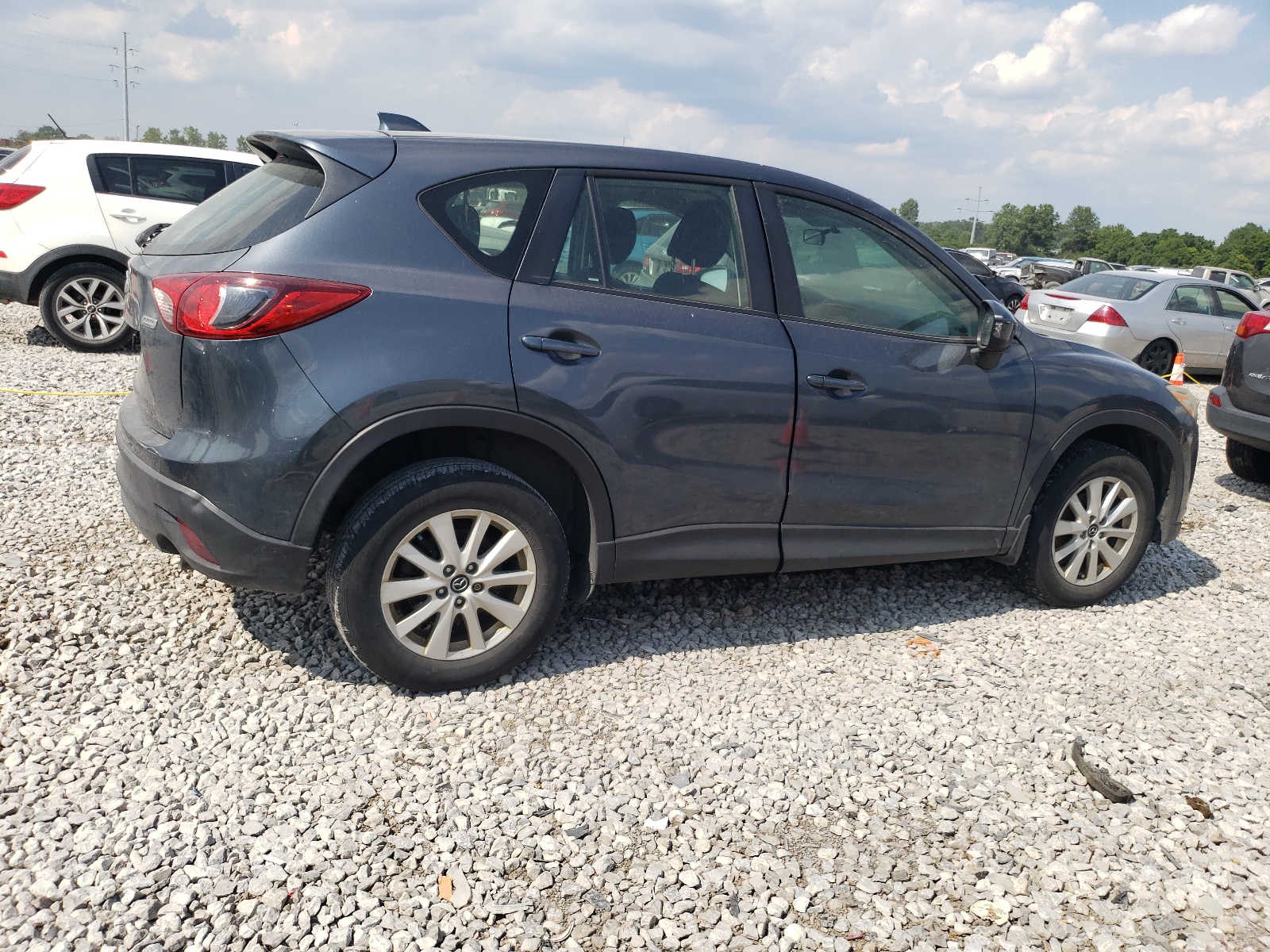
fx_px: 954
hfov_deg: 67.3
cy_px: 476
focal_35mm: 26
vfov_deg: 53.1
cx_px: 635
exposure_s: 1/2500
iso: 50
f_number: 1.5
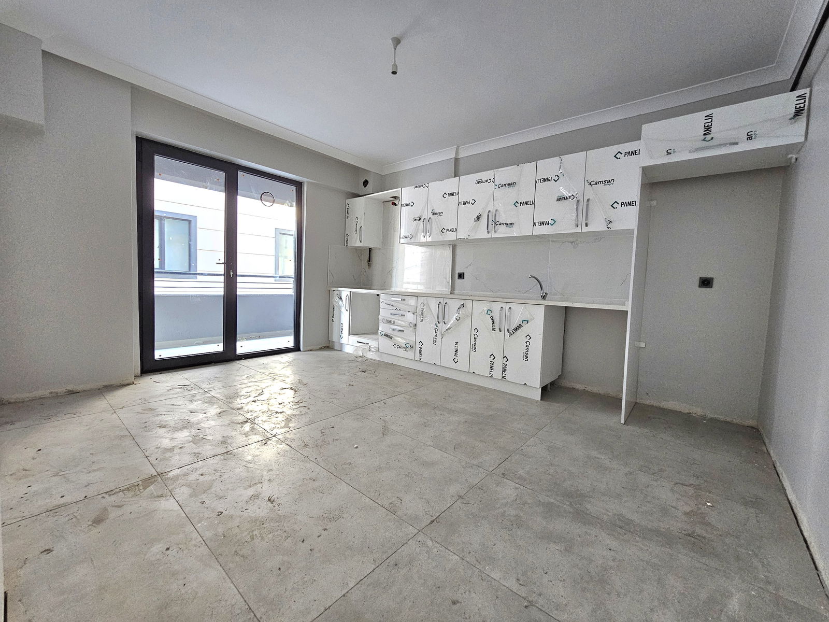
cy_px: 311
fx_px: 311
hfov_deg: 106.2
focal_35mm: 13
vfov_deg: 89.9
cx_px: 414
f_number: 2.2
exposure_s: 1/30
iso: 500
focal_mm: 2.2
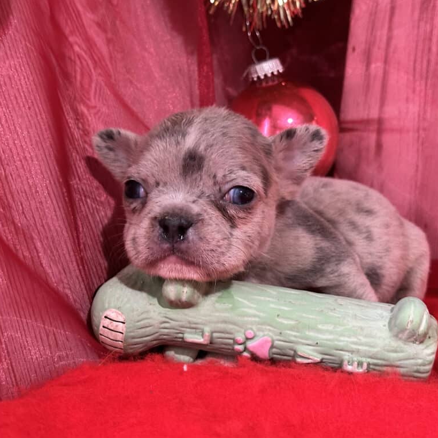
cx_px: 224
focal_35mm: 57
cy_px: 219
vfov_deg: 30.0
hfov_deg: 30.0
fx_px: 816
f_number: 1.78
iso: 500
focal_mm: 6.86
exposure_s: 1/40
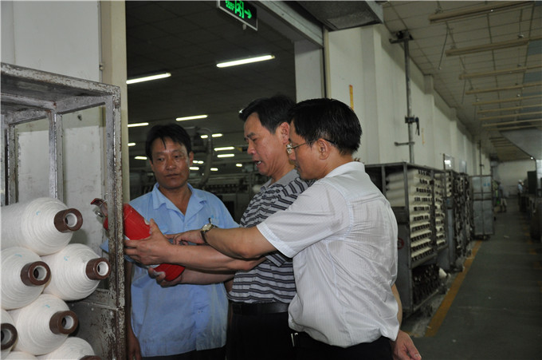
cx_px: 271
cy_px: 180
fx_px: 496
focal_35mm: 33
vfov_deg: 39.8
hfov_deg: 57.3
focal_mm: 22
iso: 800
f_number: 3.8
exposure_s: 1/60
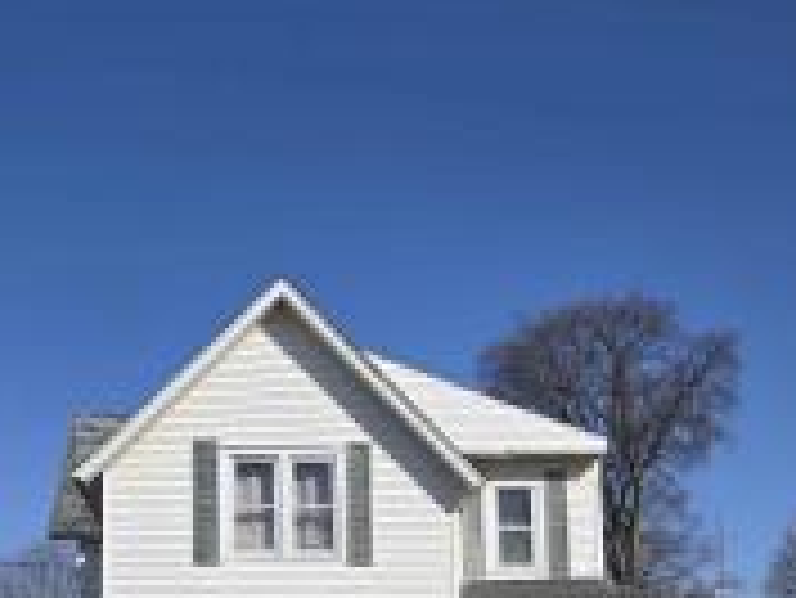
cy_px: 589
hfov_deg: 36.7
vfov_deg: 26.6
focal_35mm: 52
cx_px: 463
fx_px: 1197
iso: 25
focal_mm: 5.4
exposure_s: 1/3018
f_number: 1.8
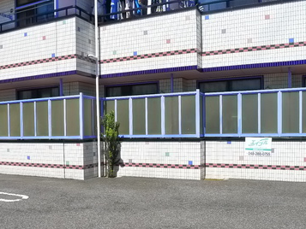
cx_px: 120
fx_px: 416
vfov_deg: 30.7
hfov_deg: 40.2
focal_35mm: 47
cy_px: 147
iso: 400
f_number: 4
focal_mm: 5.1
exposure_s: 1/800
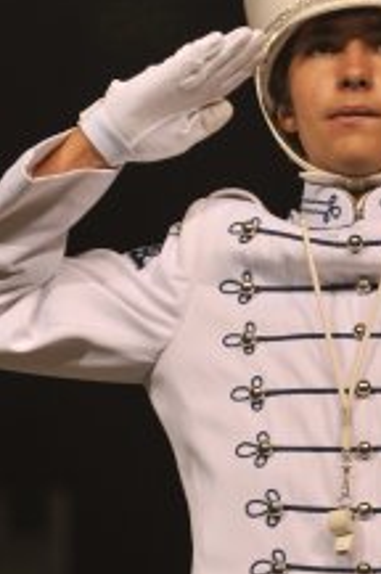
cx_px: 311
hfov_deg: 4.7
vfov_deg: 7.1
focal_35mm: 290
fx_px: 4618
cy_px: 352
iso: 200
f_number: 2.8
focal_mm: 70
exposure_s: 1/100
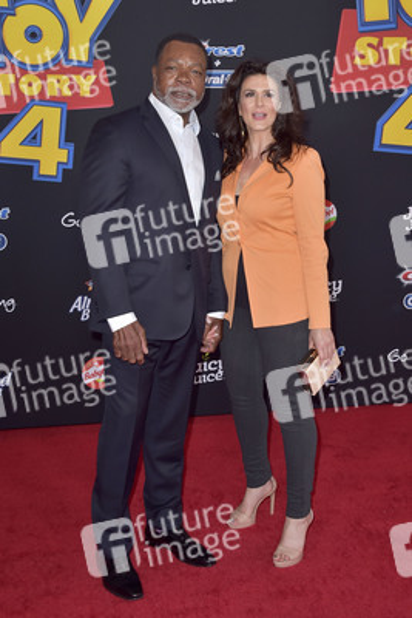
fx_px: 772
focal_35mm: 45
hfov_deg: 29.9
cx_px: 206
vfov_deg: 43.6
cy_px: 309
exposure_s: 1/200
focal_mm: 45
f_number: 7.1
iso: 500
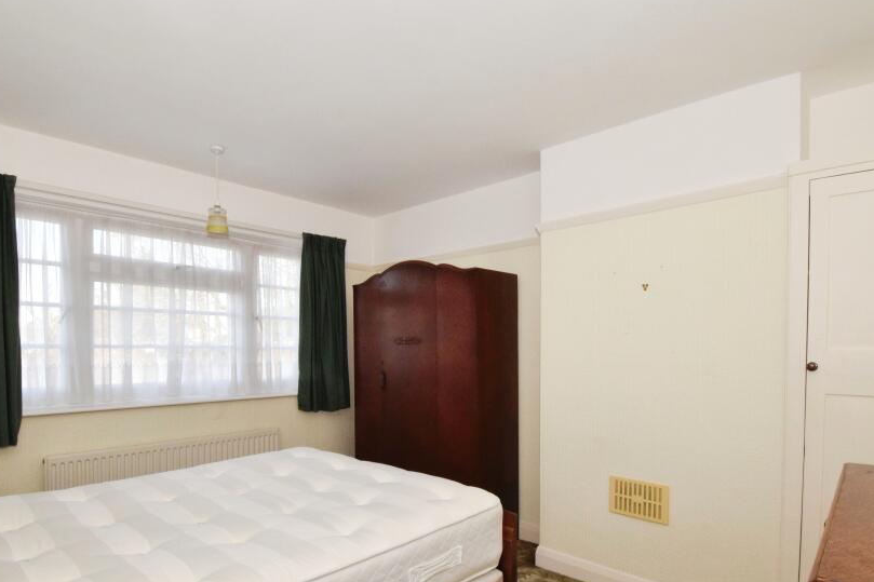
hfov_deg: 86.7
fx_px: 461
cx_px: 401
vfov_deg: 63.8
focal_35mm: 19
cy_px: 356
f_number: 16
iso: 1000
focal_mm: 10
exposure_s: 1/60
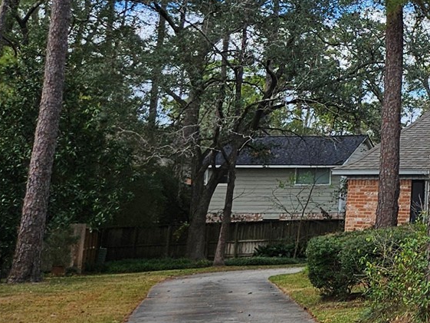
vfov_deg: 17.4
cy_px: 67
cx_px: 724
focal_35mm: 84
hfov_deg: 19.0
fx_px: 1044
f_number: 1.8
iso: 25
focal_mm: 5.4
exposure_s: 1/989
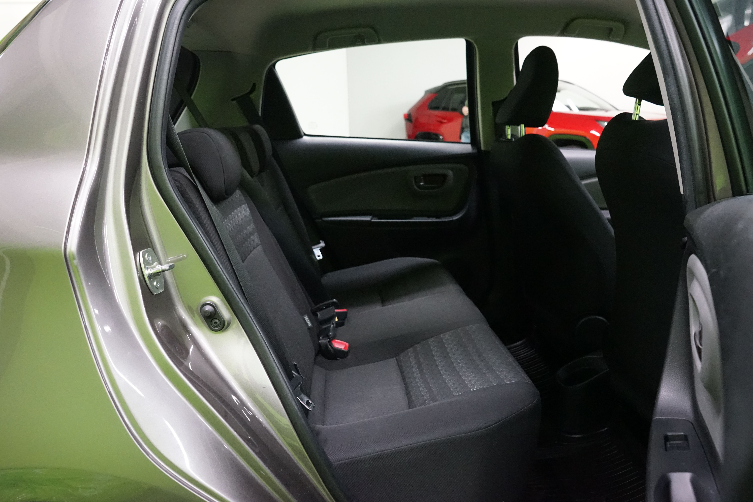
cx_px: 376
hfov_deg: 65.5
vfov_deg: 46.4
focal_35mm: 28
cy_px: 251
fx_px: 586
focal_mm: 28
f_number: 6.3
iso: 6400
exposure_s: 1/60
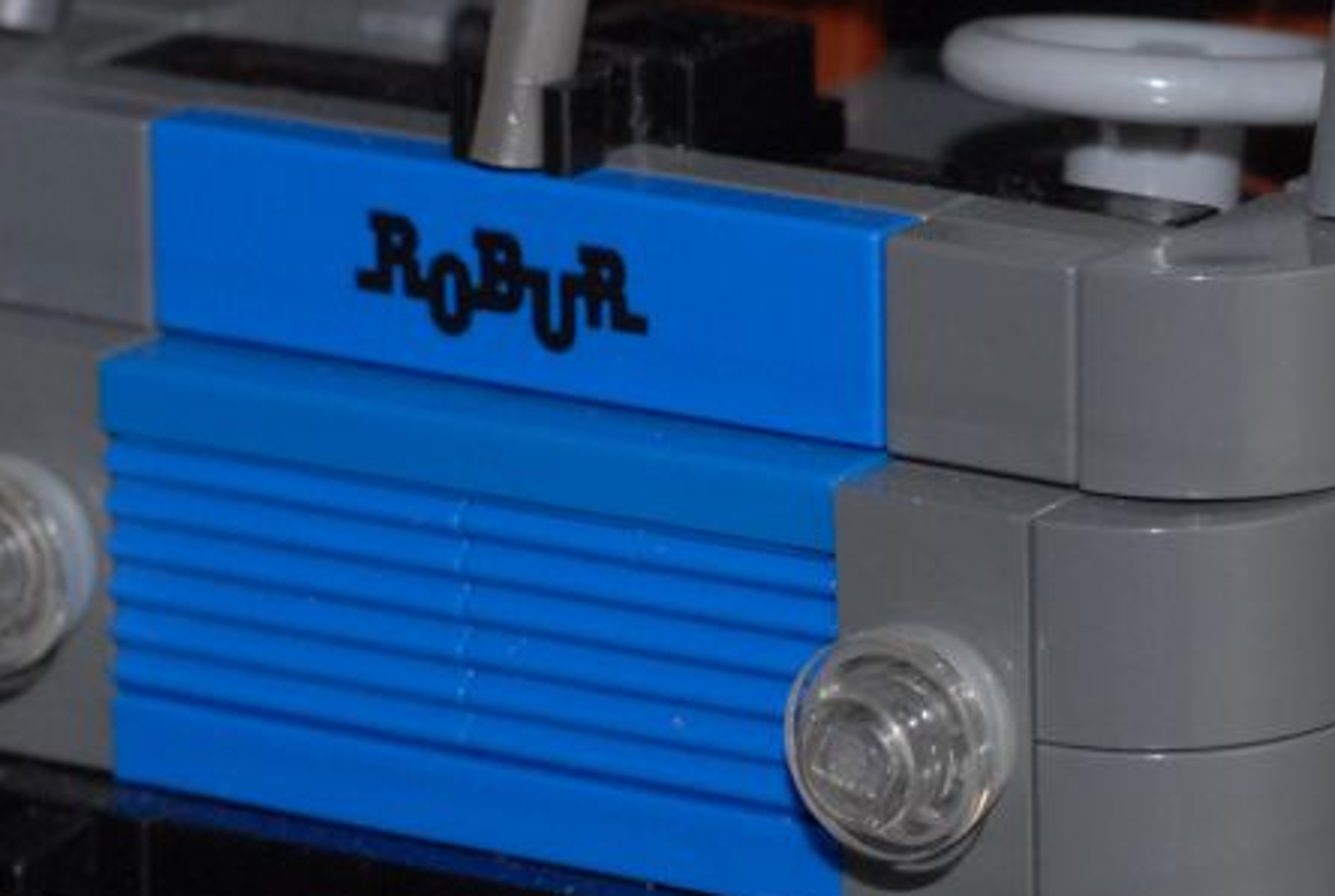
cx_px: 1176
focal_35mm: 216
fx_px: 8026
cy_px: 110
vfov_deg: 6.4
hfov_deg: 9.5
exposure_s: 1/200
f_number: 6.3
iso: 500
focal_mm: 50
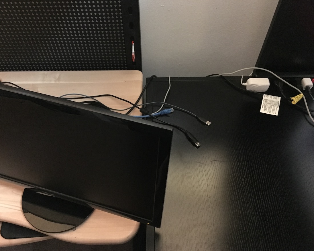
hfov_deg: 57.1
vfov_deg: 47.1
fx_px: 288
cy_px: 125
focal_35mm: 31
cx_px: 148
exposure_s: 1/15
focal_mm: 4.15
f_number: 2.2
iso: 800
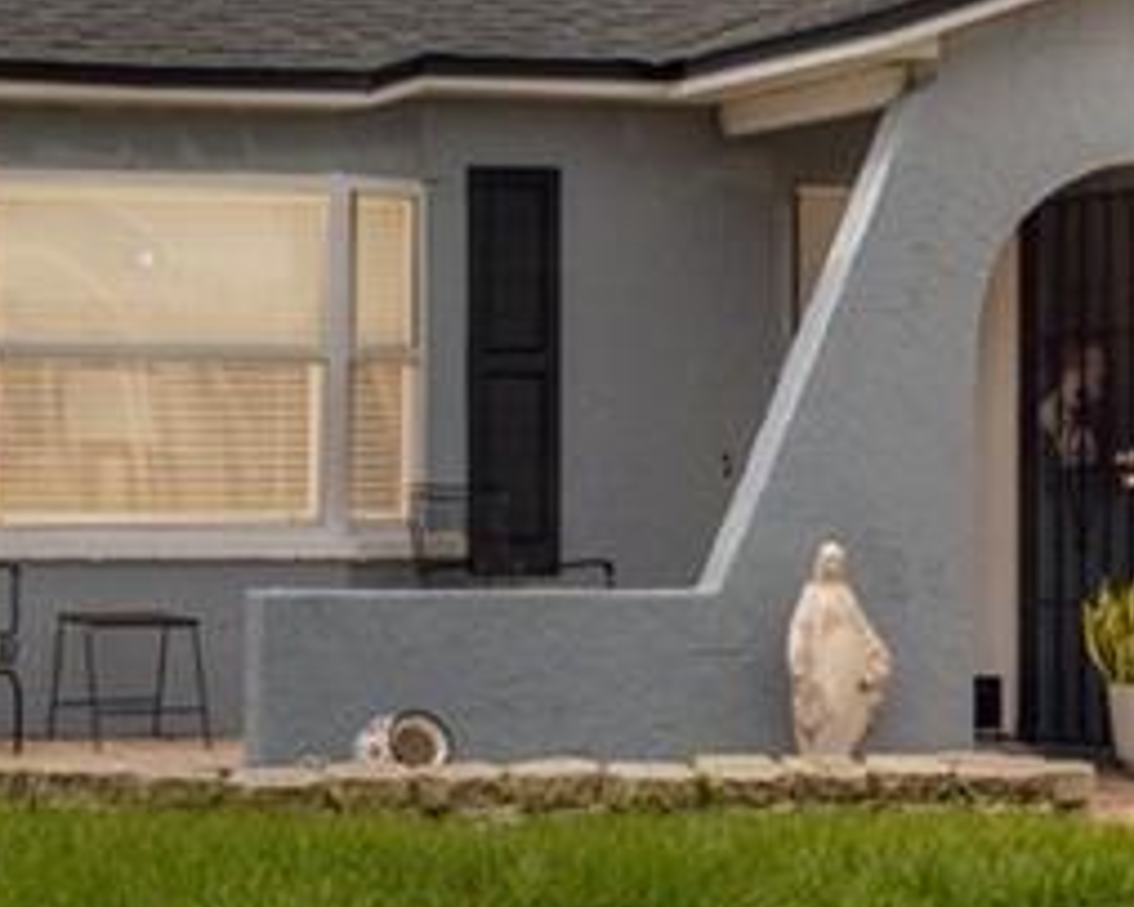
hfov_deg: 13.6
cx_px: 438
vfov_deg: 10.9
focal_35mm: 142
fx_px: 4764
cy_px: 478
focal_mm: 24
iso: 1250
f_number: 8
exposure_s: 1/2500
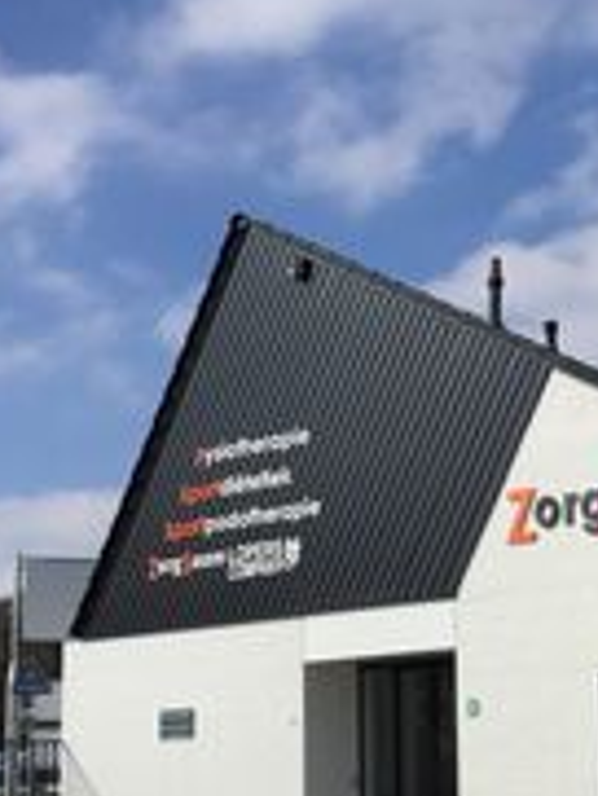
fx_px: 1288
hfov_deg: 24.5
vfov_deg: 33.8
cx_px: 642
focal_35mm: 56
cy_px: 565
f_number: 2.2
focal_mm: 4.15
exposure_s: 1/3049
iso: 32
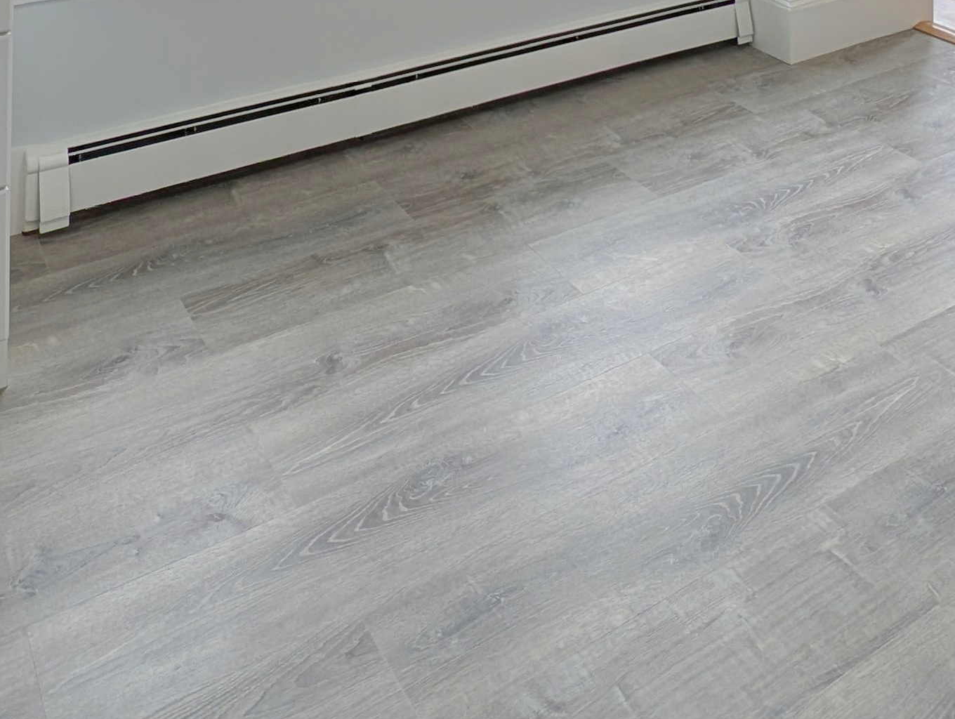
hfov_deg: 51.3
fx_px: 995
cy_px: -351
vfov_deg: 27.7
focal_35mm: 36
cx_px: 455
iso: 41
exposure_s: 1/334
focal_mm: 2.23
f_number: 1.95
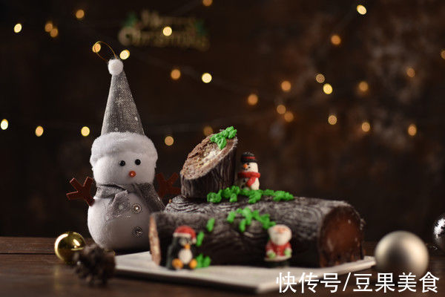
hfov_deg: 23.9
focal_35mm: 85
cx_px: 222
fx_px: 1051
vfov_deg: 16.1
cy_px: 148
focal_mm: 85
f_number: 2.8
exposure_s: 1/60
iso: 100
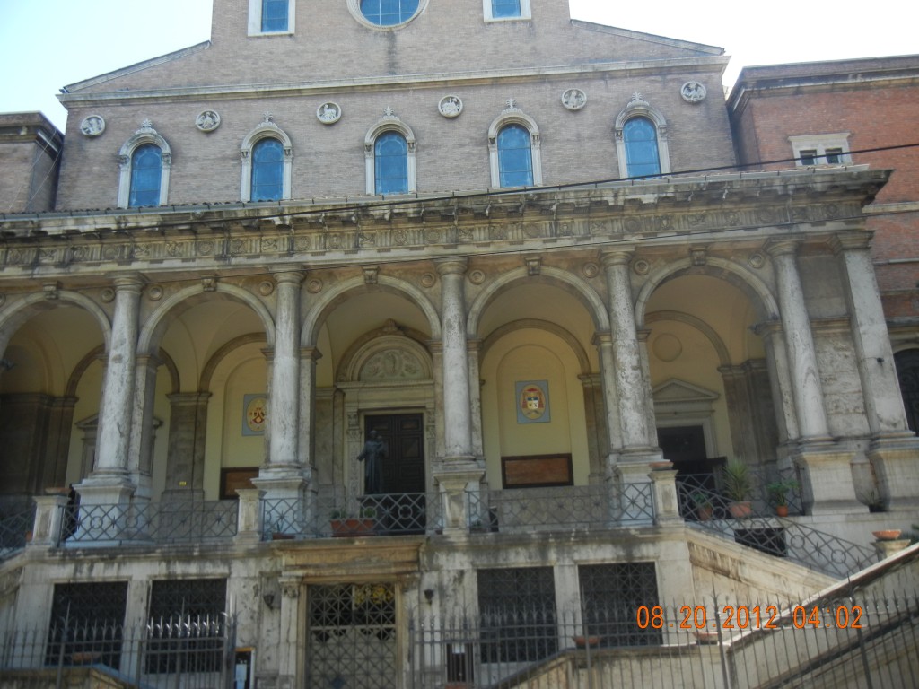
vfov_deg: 46.8
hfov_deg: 60.0
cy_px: 344
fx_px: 796
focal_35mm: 30
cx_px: 460
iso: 160
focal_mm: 5.4
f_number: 3.5
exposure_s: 1/256
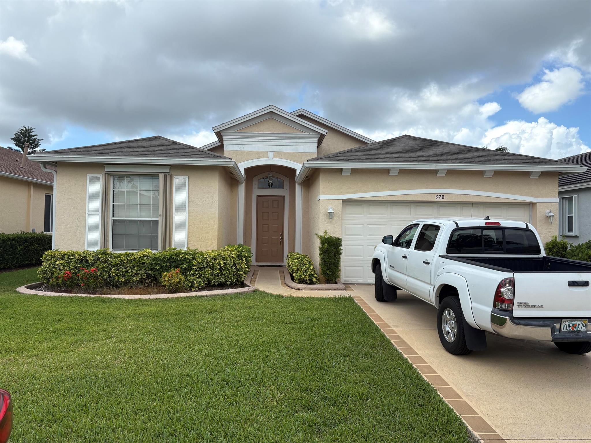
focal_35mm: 26
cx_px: 296
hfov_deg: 67.3
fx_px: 444
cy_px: 222
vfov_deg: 53.1
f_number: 1.6
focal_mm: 5.96
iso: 50
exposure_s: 1/3448
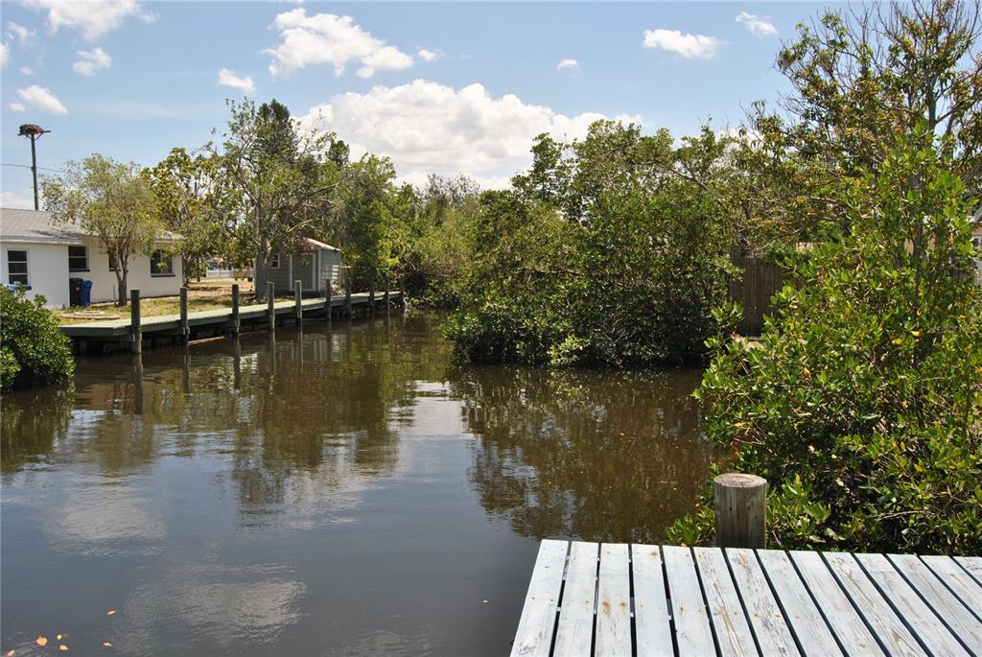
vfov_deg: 48.0
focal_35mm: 27
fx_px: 737
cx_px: 491
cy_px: 328
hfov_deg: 67.3
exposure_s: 1/250
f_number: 8
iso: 100
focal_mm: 18
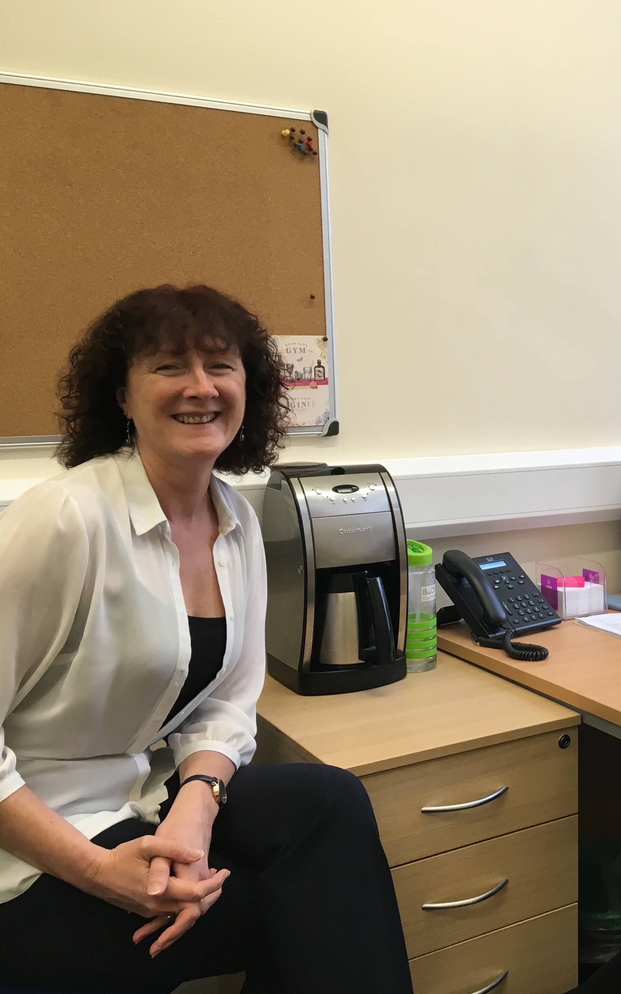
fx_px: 1137
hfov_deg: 28.8
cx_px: 606
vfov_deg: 47.2
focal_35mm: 42
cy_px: 486
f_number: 2.2
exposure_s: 1/33
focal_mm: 4.15
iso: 40
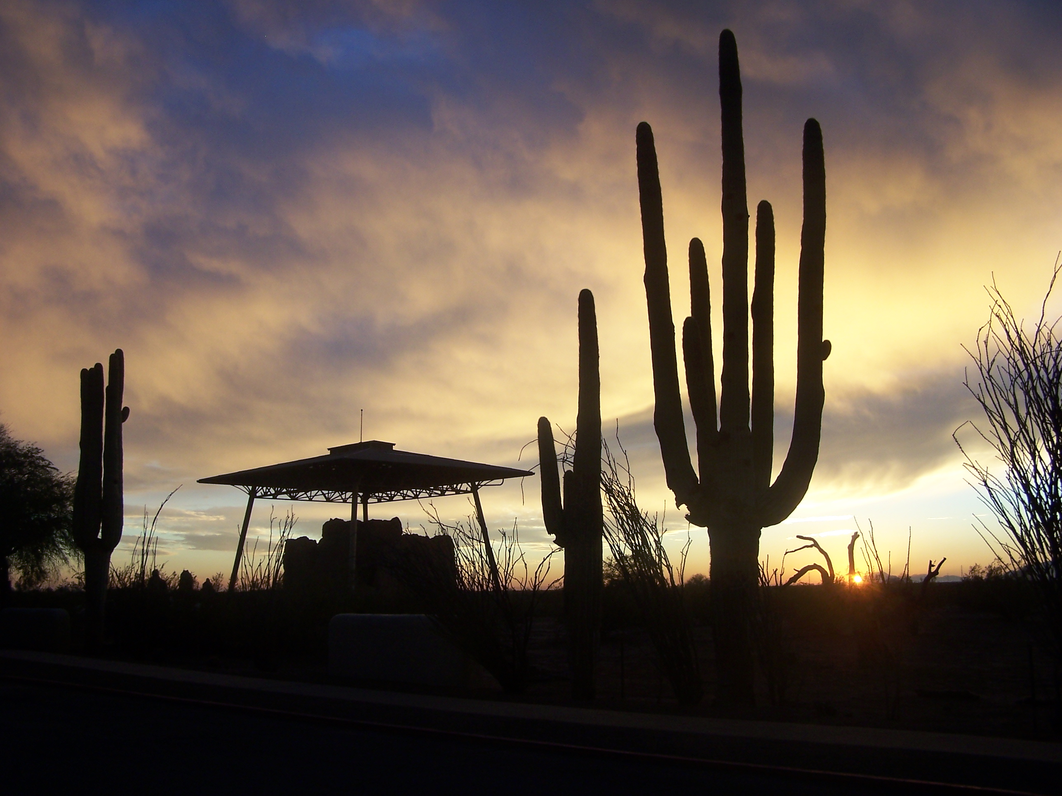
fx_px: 1166
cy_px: 398
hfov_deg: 49.0
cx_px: 531
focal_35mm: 38
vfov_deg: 37.7
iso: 80
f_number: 2.8
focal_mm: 6.3
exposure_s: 1/250
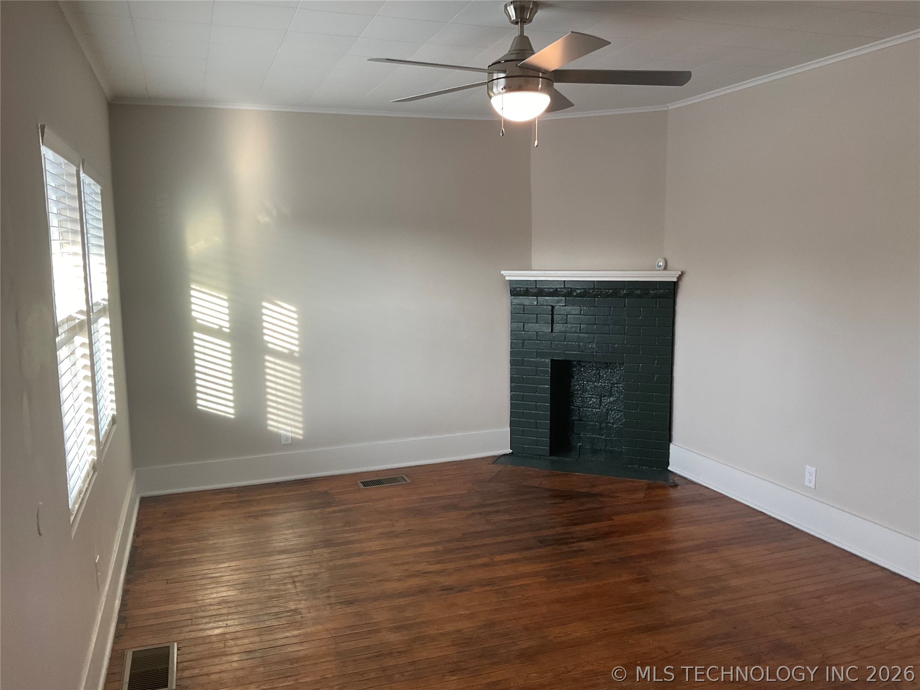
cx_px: 460
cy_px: 345
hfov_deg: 61.7
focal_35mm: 29
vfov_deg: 48.2
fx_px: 771
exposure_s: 1/60
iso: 64
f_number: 1.8
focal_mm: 3
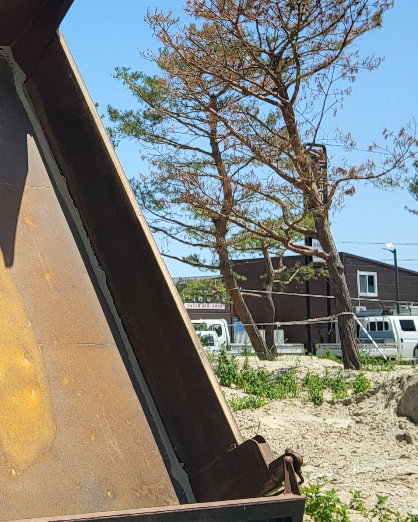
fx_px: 1129
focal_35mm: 73
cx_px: -69
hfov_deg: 19.8
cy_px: 207
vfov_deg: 26.0
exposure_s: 1/730
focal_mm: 3.98
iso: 12
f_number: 1.8
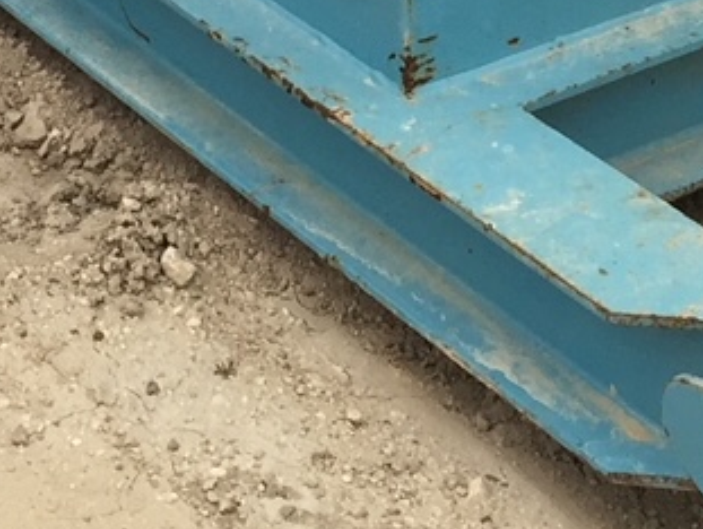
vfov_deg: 8.8
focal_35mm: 152
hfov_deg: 13.0
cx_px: 373
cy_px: -748
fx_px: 3090
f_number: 2.2
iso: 32
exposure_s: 1/123
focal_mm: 4.15
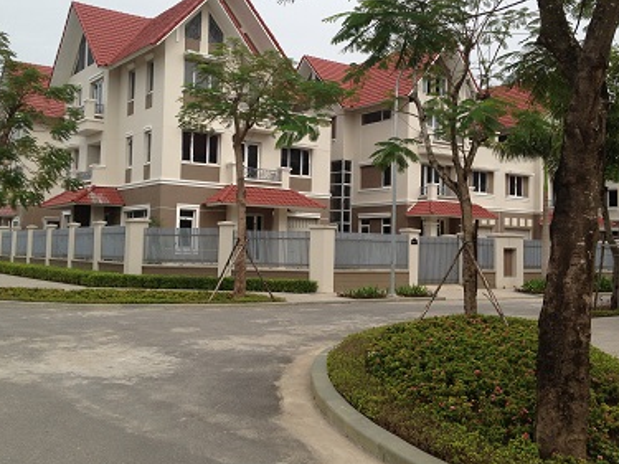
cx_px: 322
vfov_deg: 34.3
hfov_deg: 44.8
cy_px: 206
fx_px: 751
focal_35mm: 42
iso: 50
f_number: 2.4
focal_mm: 4.28
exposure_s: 1/1672
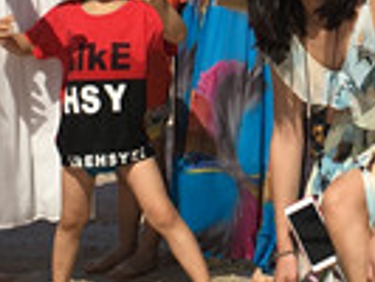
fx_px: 1767
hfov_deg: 12.0
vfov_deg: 8.9
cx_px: 358
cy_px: -118
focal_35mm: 163
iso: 25
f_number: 2.2
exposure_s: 1/2959
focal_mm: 4.15
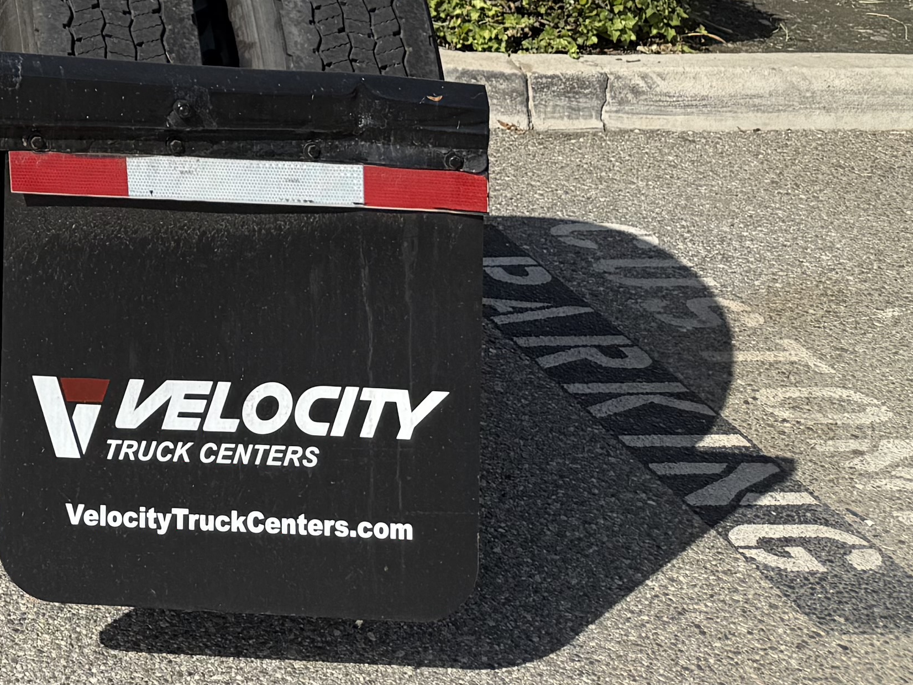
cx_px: -433
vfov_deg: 15.9
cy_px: -414
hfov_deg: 20.4
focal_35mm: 83
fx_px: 2189
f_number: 1.78
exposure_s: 1/5319
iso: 80
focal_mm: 6.76
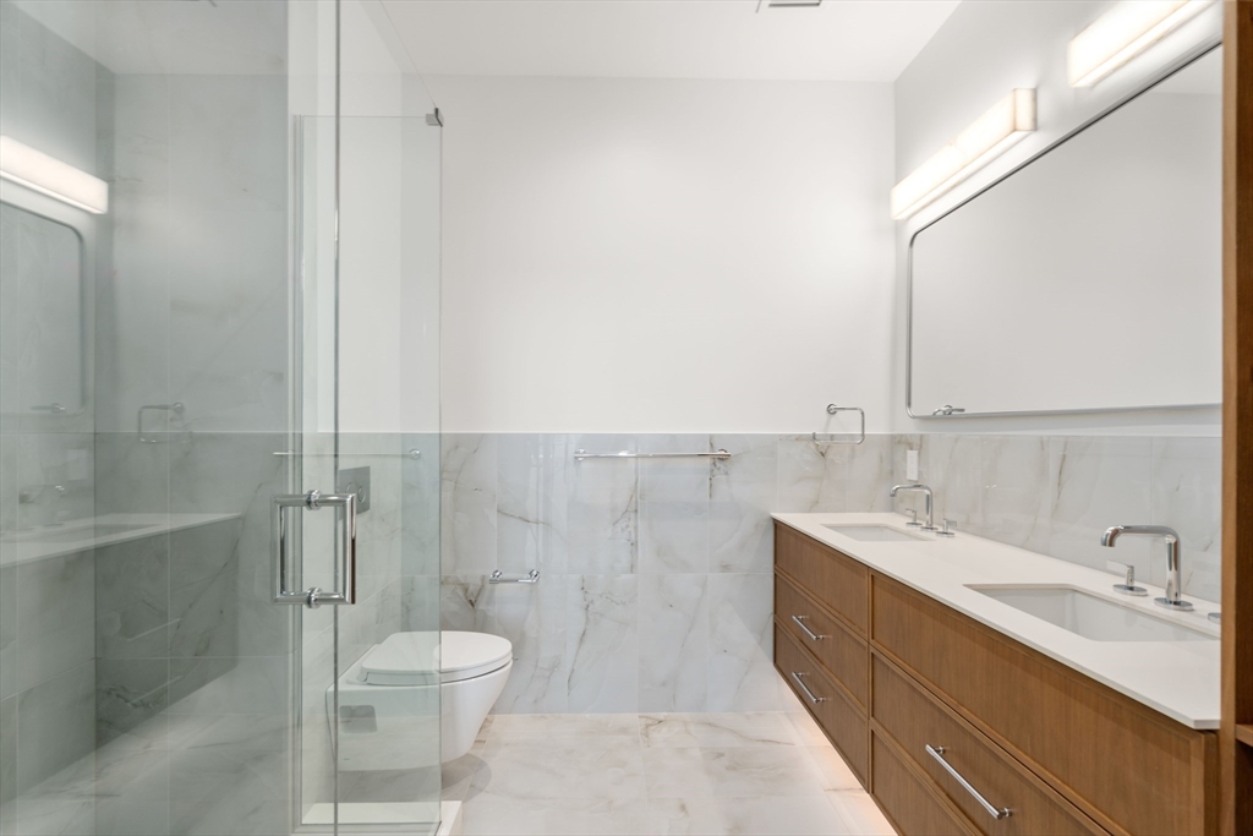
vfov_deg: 73.8
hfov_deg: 96.7
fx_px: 557
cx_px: 626
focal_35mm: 16
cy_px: 418
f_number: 7.1
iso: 320
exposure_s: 1/8
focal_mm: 16
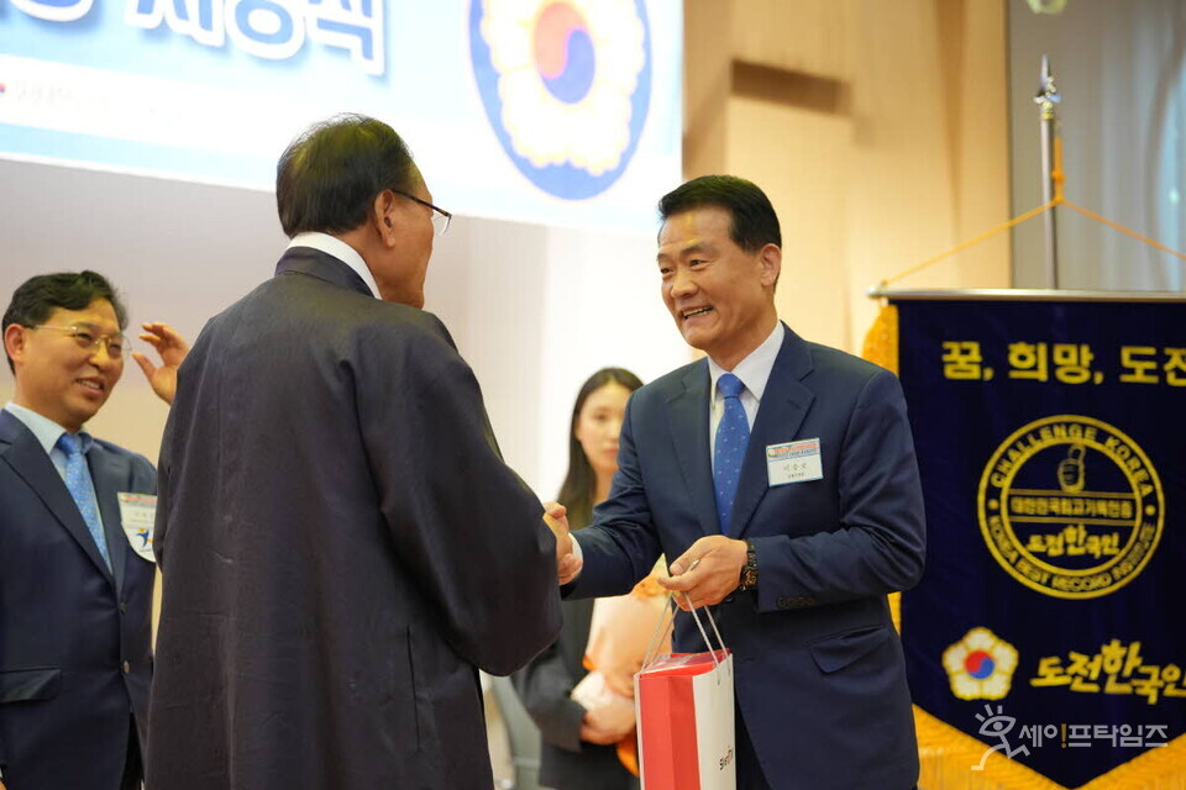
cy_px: 395
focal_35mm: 88
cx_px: 593
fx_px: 2899
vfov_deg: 15.5
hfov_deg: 23.1
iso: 1600
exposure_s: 1/160
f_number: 3.2
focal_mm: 88
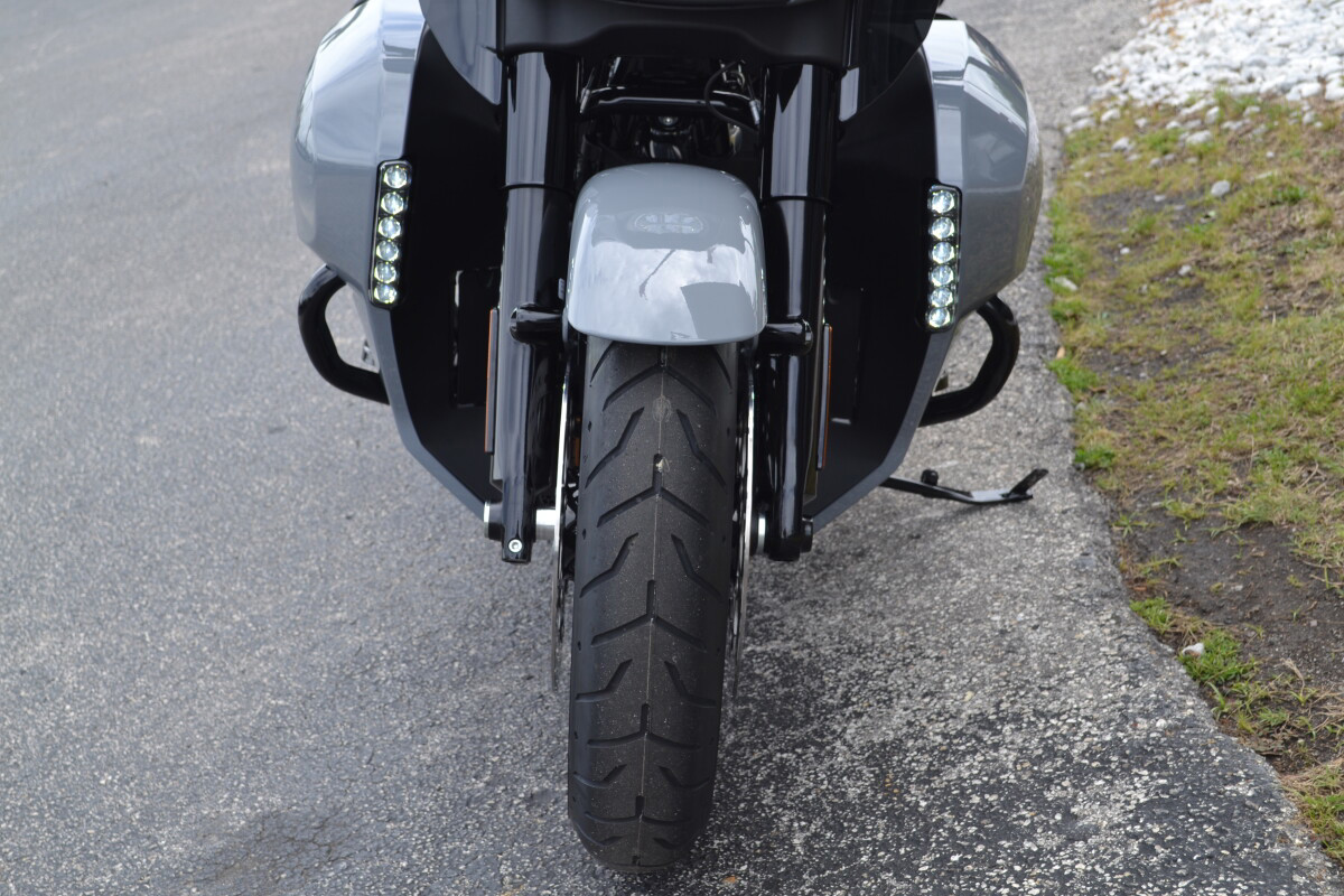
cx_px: 672
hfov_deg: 35.1
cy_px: 448
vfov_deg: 23.8
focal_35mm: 57
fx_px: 2128
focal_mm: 38
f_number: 6.3
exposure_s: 1/160
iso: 100
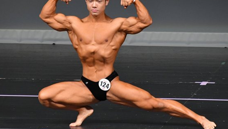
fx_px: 3954
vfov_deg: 1.9
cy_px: 54
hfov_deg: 3.3
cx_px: 116
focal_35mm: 654
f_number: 5.6
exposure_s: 1/400
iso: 4000
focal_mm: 300
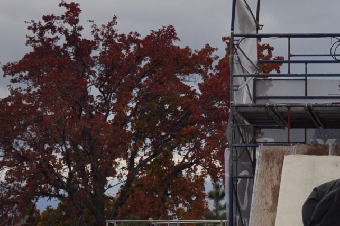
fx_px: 1981
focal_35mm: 210
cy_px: 186
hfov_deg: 9.7
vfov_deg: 6.5
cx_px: 371
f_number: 4.8
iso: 720
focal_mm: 42
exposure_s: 1/1000
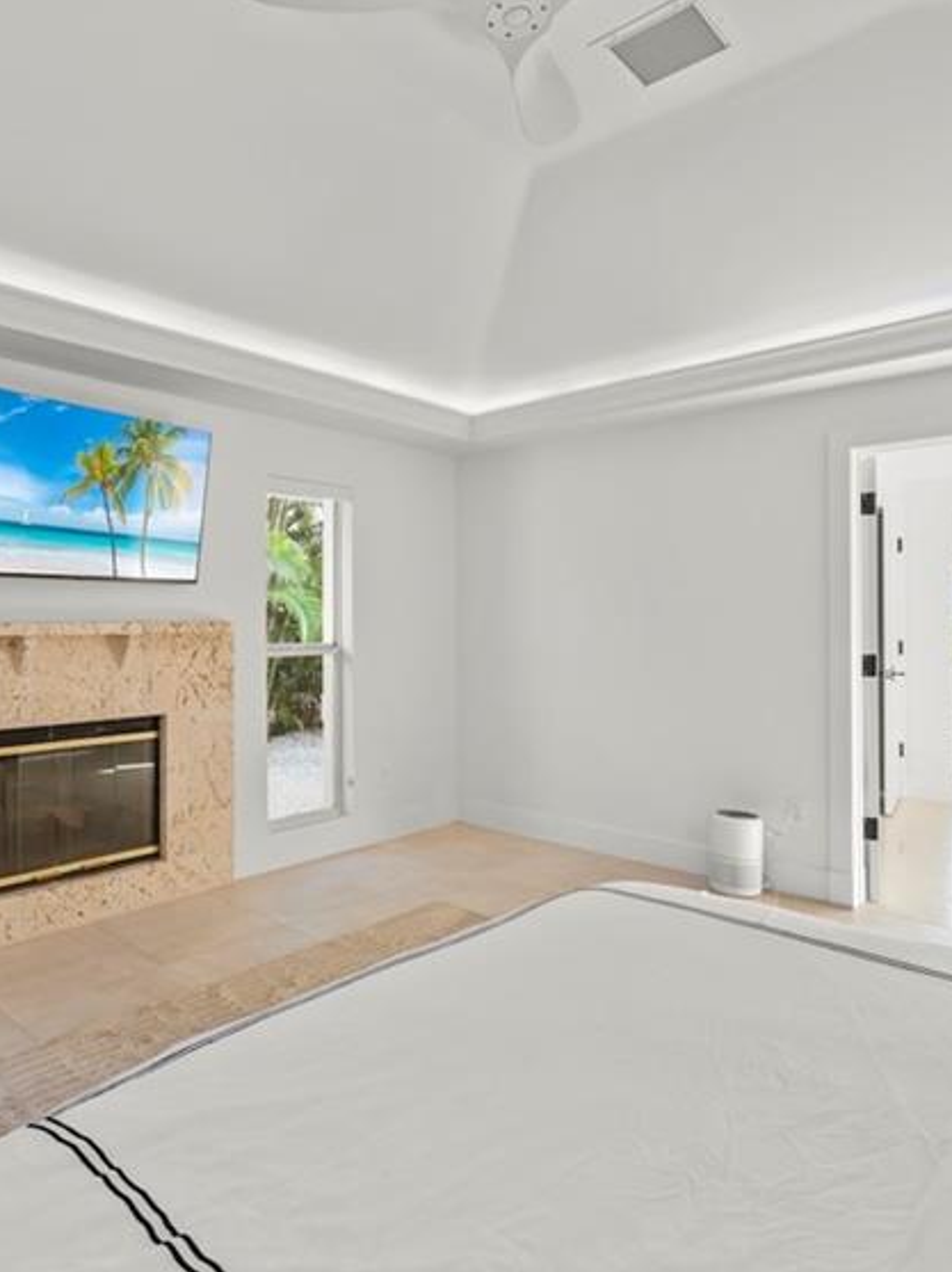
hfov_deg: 57.3
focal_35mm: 23
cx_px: 304
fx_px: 844
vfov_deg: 73.9
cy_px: 611
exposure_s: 1/1.25
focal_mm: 13
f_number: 10
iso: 160
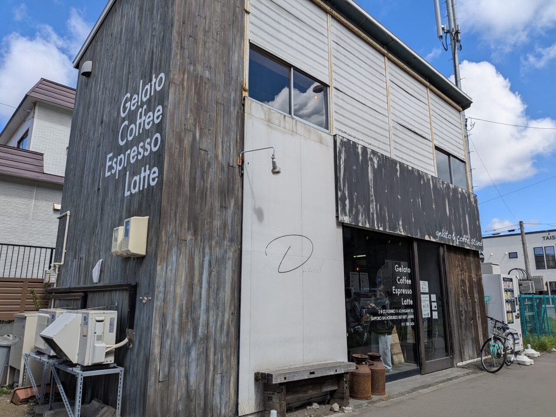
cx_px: 278
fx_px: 385
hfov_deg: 71.6
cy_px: 208
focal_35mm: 24
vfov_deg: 56.8
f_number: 1.7
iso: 29
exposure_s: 1/1949
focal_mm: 4.53
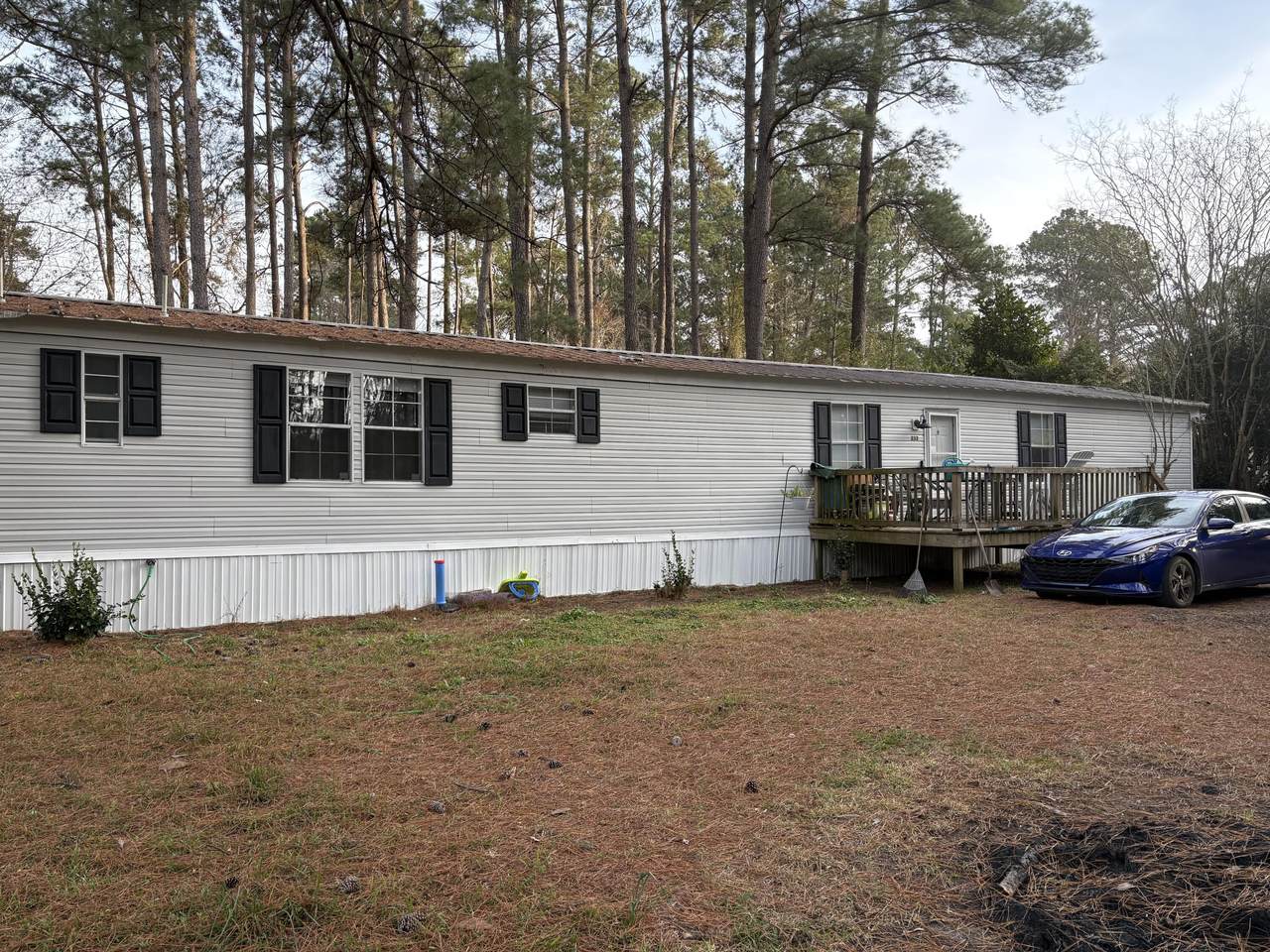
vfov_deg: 53.1
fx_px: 954
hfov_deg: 67.3
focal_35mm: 26
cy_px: 476
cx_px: 635
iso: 80
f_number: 1.6
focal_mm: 5.96
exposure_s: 1/243
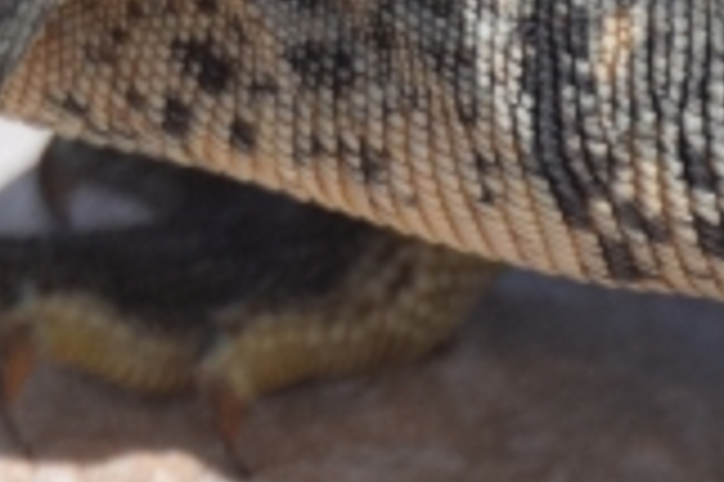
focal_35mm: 1910
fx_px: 38373
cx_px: -1210
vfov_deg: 0.7
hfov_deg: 1.1
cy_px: -653
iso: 320
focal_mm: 200
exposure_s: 1/2000
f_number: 5.6
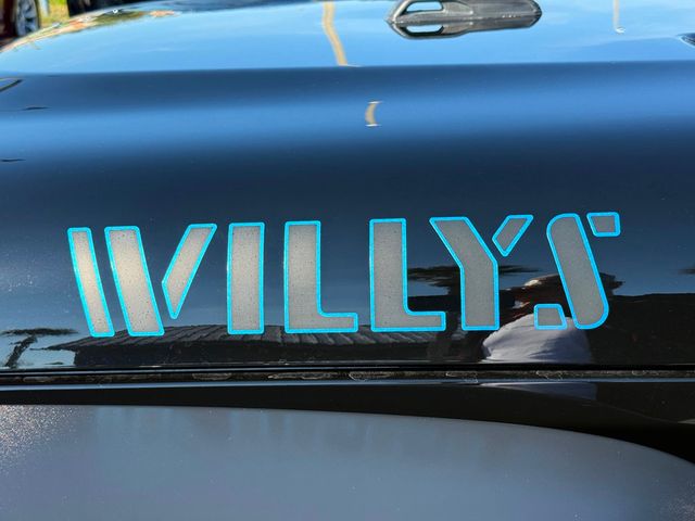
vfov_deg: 30.3
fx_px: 964
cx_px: 348
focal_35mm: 48
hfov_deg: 39.7
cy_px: 260
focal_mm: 6.76
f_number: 1.78
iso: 100
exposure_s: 1/1203
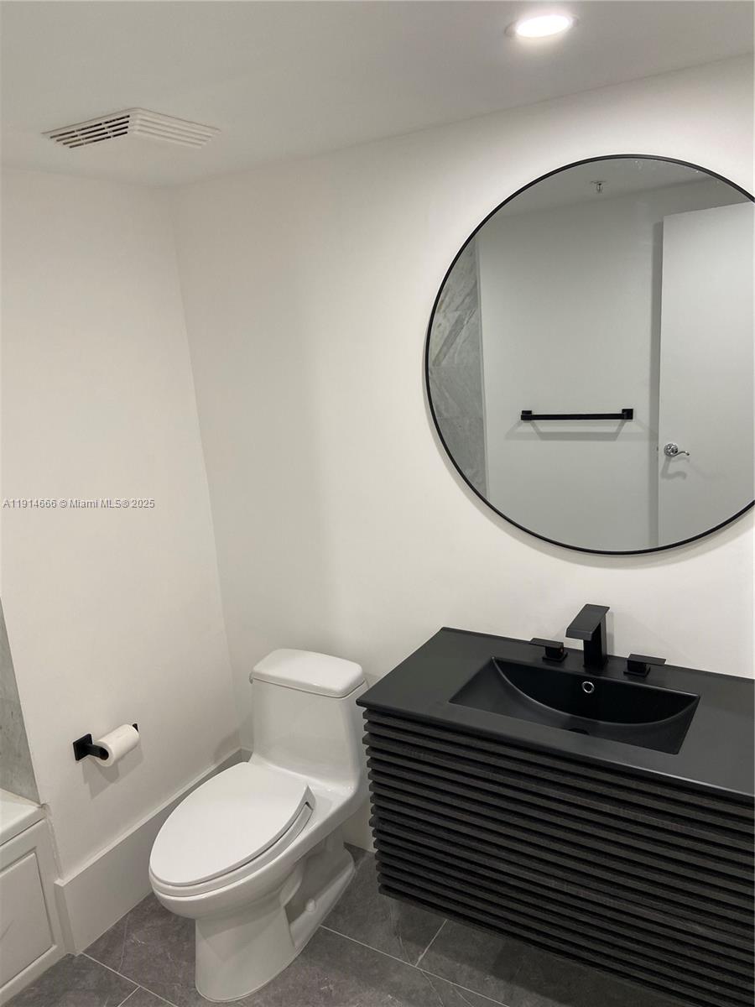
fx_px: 756
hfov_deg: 53.1
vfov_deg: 67.3
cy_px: 504
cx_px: 378
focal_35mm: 26
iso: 64
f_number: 1.8
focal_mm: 4.25
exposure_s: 1/60
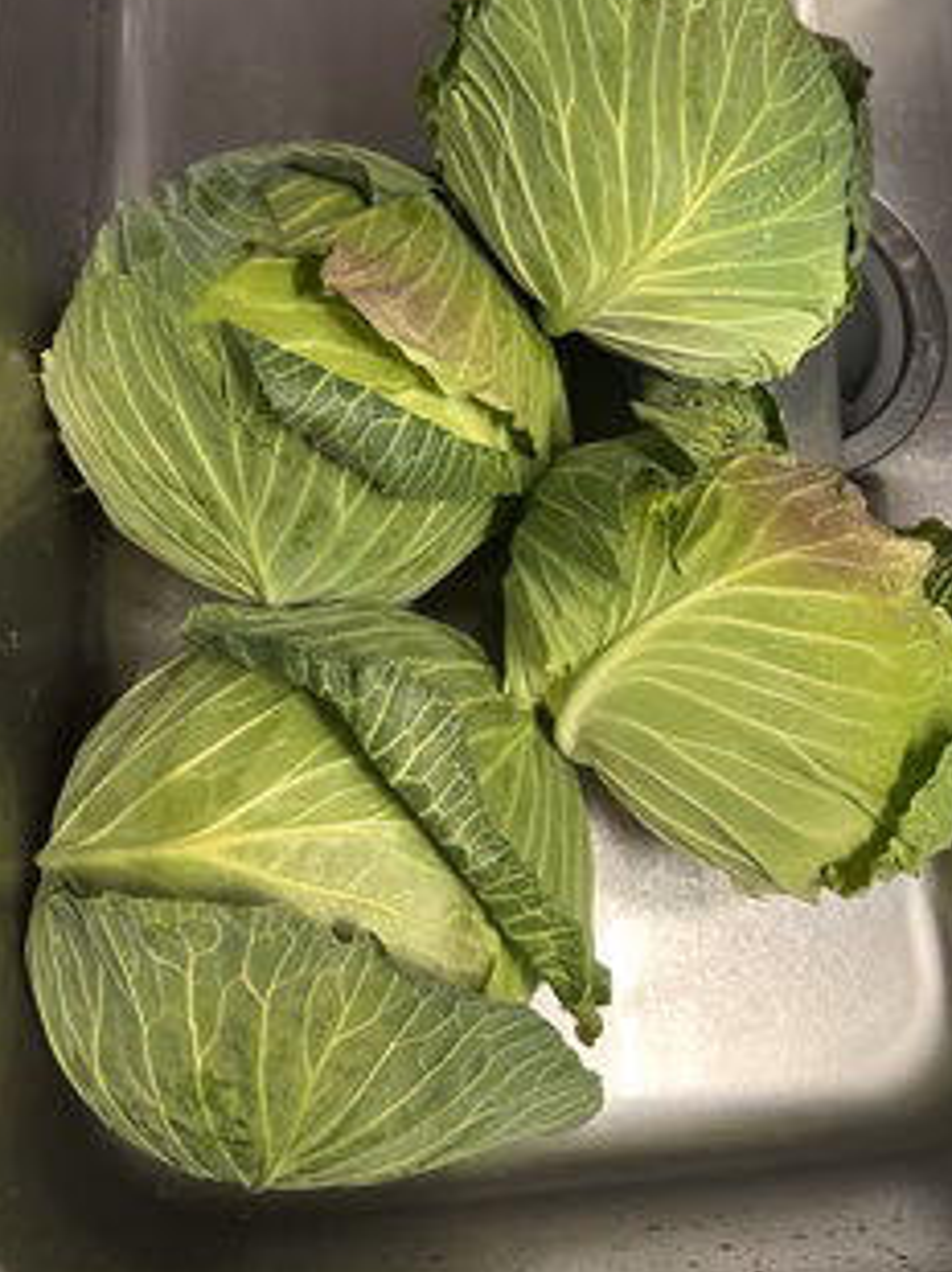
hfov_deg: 45.3
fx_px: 1138
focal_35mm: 31
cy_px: 558
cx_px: 538
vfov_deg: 58.2
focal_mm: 6.86
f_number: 1.78
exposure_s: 1/50
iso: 200
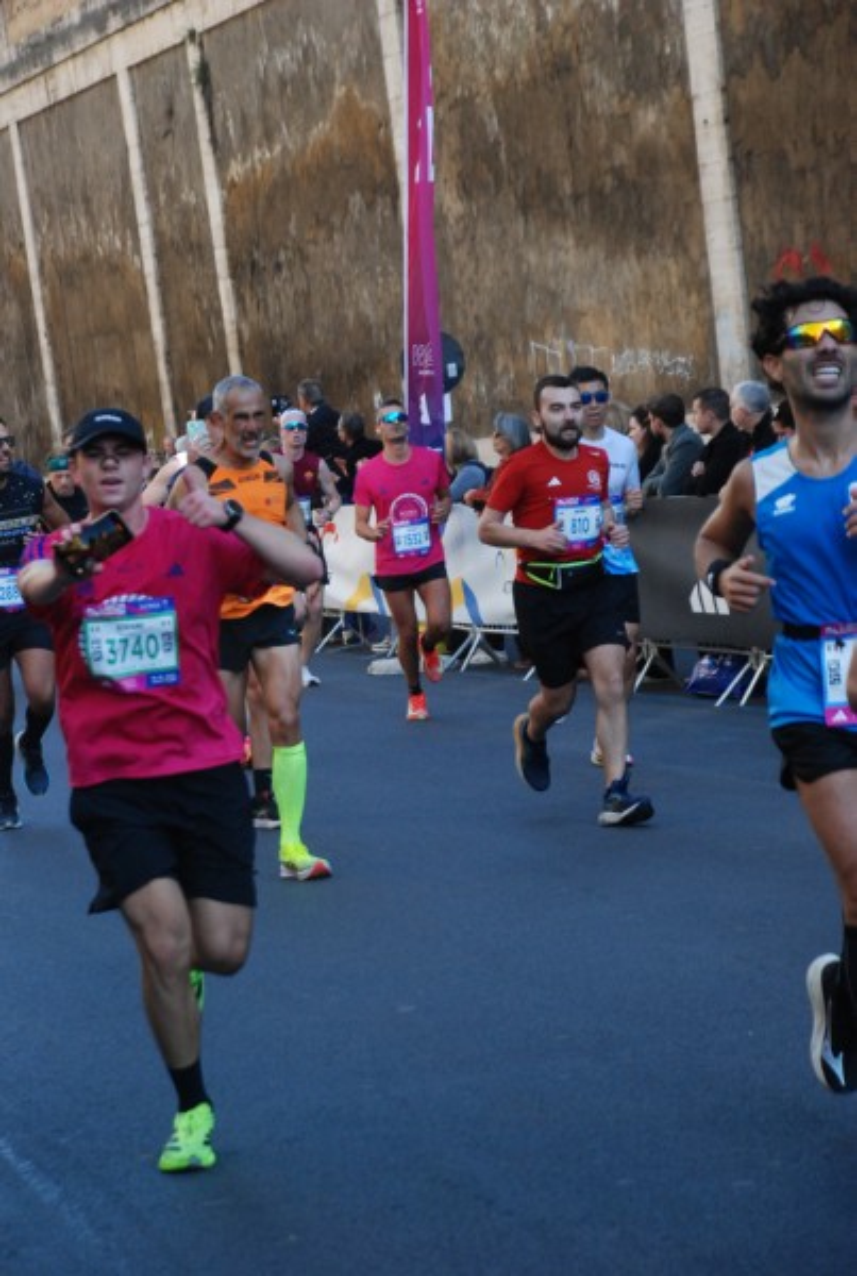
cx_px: 428
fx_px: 4263
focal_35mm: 120
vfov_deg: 17.0
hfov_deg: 11.5
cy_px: 638
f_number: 5.6
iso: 1000
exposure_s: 1/640
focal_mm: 80
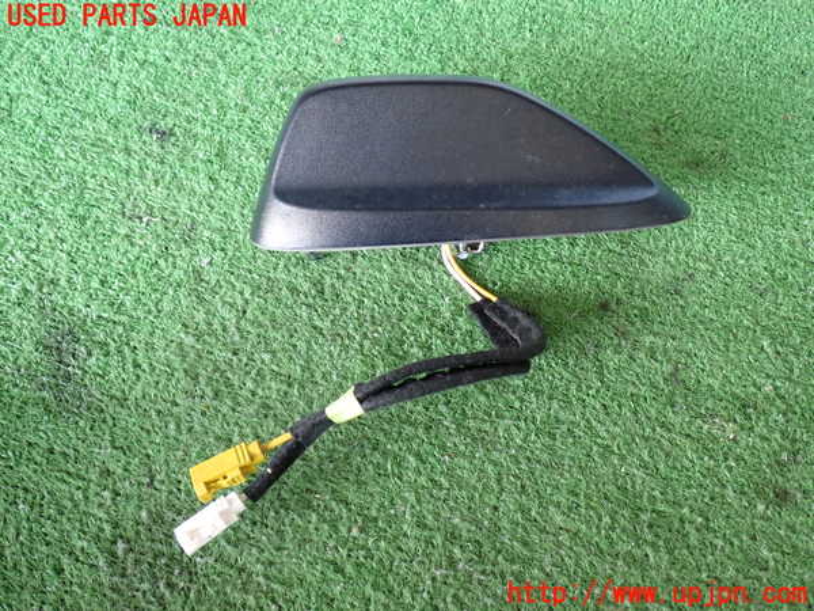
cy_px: 306
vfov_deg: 44.2
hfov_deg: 56.8
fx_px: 752
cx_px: 407
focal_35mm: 32
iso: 200
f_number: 2.4
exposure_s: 1/50
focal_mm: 5.79
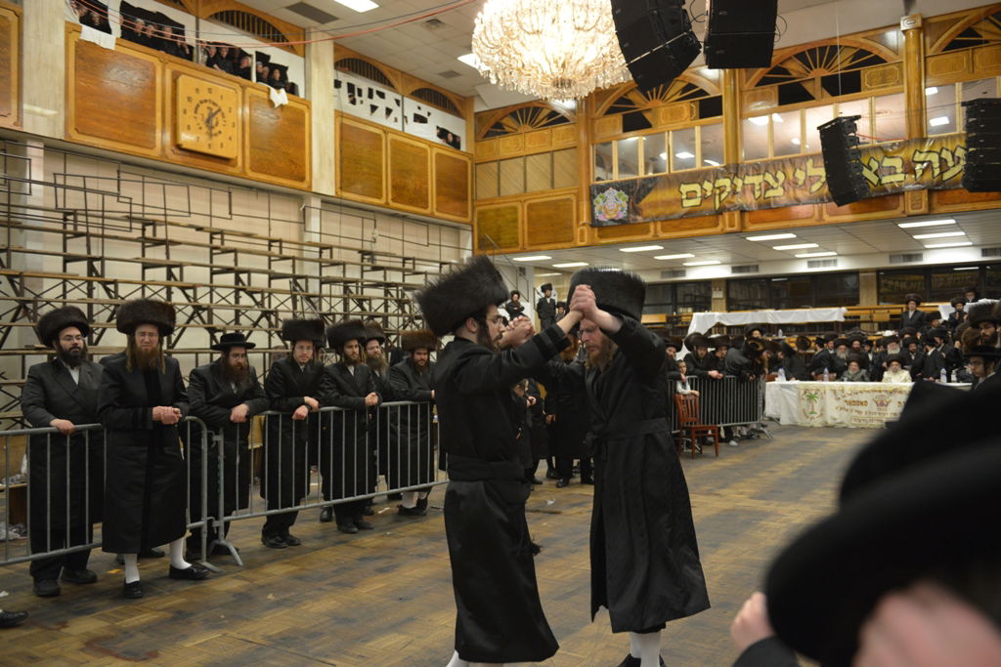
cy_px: 334
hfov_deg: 60.3
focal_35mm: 31
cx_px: 500
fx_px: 862
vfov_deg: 42.3
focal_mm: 31
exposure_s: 1/200
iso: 2200
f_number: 3.2
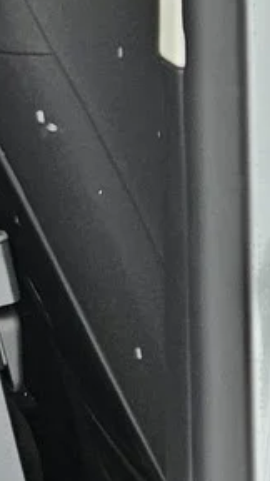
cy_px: 90
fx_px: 1769
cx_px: -435
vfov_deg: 15.3
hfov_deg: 7.9
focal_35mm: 139
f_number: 1.8
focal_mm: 5.4
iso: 200
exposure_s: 1/190
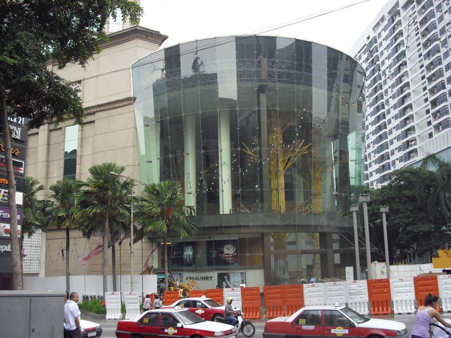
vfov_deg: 37.7
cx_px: 226
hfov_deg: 49.0
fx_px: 495
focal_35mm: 38
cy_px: 169
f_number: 2.8
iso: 100
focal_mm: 6.2
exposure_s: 1/400
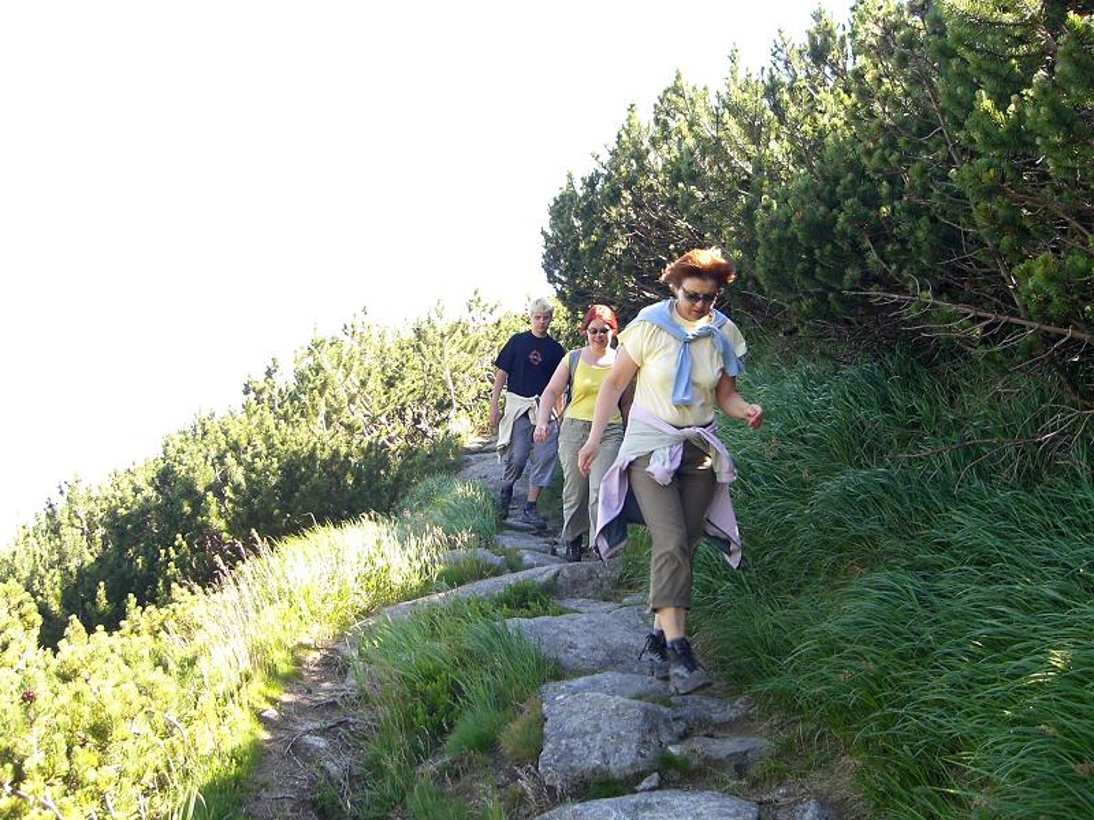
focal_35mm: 38
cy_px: 410
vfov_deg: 37.7
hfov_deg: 49.0
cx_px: 547
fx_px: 1201
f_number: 3.1
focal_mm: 6.3
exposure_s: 1/100
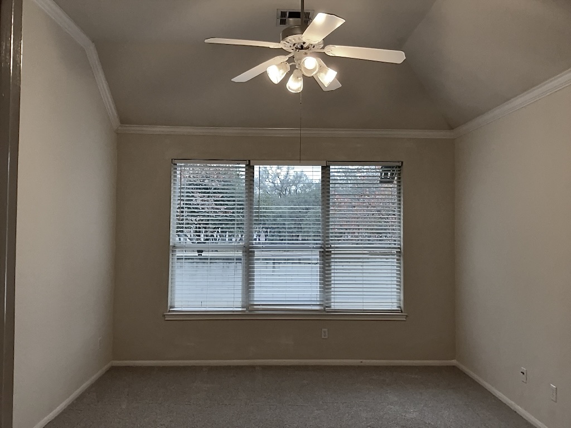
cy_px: 214
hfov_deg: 65.3
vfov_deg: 51.4
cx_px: 286
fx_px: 445
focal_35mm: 27
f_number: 1.8
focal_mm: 3
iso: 64
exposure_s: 1/100
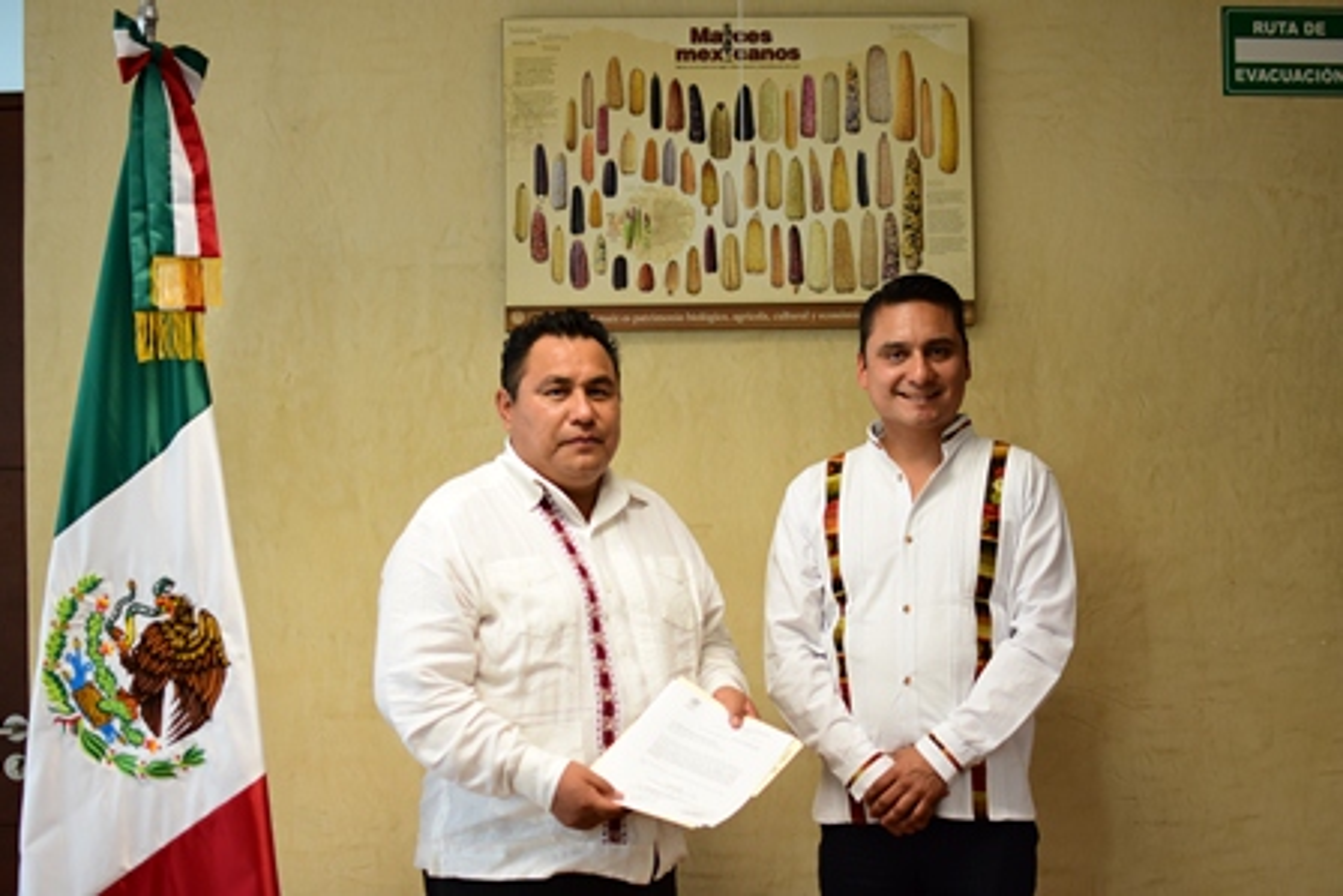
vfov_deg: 25.8
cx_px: 672
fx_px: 1959
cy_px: 448
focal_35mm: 52
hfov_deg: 37.8
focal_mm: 35
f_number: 1.8
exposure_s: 1/400
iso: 800
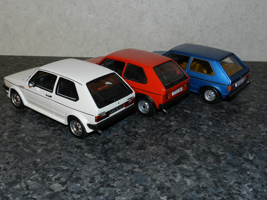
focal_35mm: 38
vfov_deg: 37.7
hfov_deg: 49.0
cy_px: 100
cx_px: 134
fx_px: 293
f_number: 4
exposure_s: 1/30
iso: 200
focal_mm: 6.7
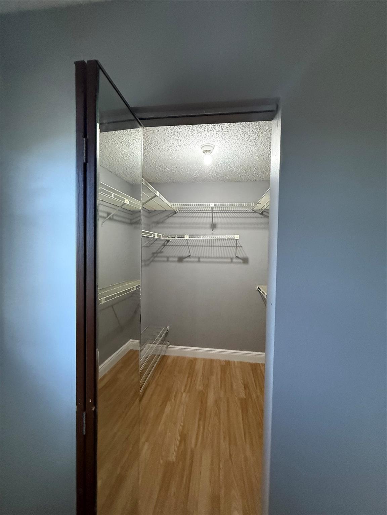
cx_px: 194
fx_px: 209
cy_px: 258
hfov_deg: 85.7
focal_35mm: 14
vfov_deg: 102.1
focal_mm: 2.22
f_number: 2.2
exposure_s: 1/120
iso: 640
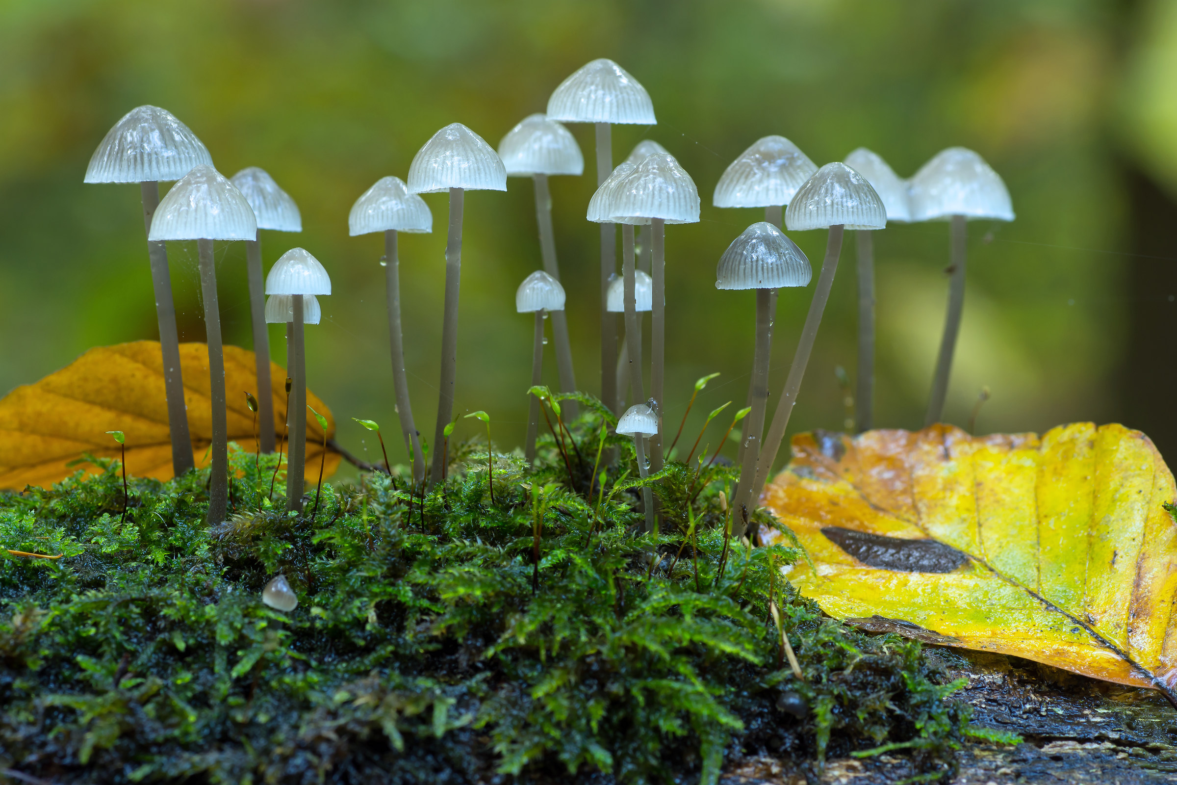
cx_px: 588
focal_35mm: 135
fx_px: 4413
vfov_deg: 10.2
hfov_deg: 15.2
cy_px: 392
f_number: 10
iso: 100
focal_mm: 90
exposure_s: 1/1.67
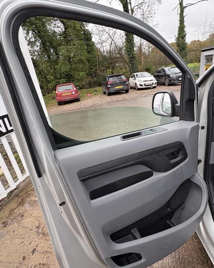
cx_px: 118
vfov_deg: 83.2
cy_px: 129
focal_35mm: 19
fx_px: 150
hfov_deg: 70.7
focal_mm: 2.22
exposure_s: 1/99
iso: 64
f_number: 2.2
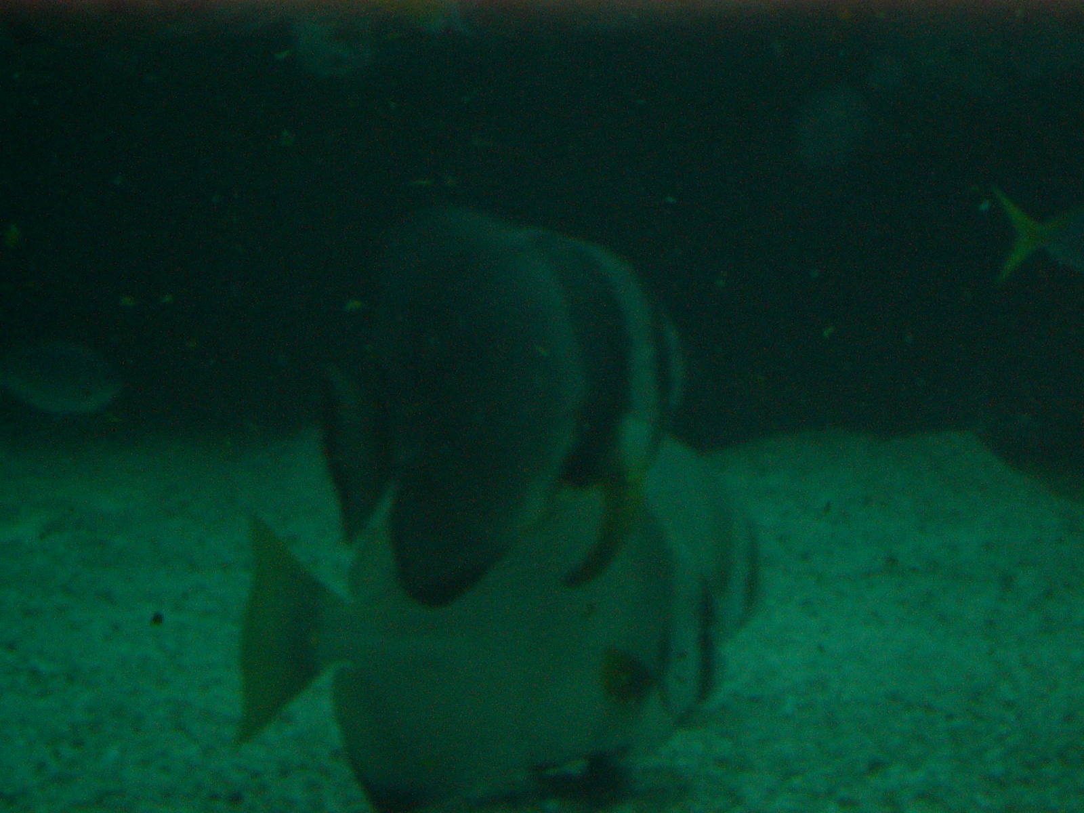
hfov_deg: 18.7
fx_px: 3288
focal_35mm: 105
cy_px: 406
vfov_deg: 14.1
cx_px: 542
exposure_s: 1/60
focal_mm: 17.4
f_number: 4.9
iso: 300
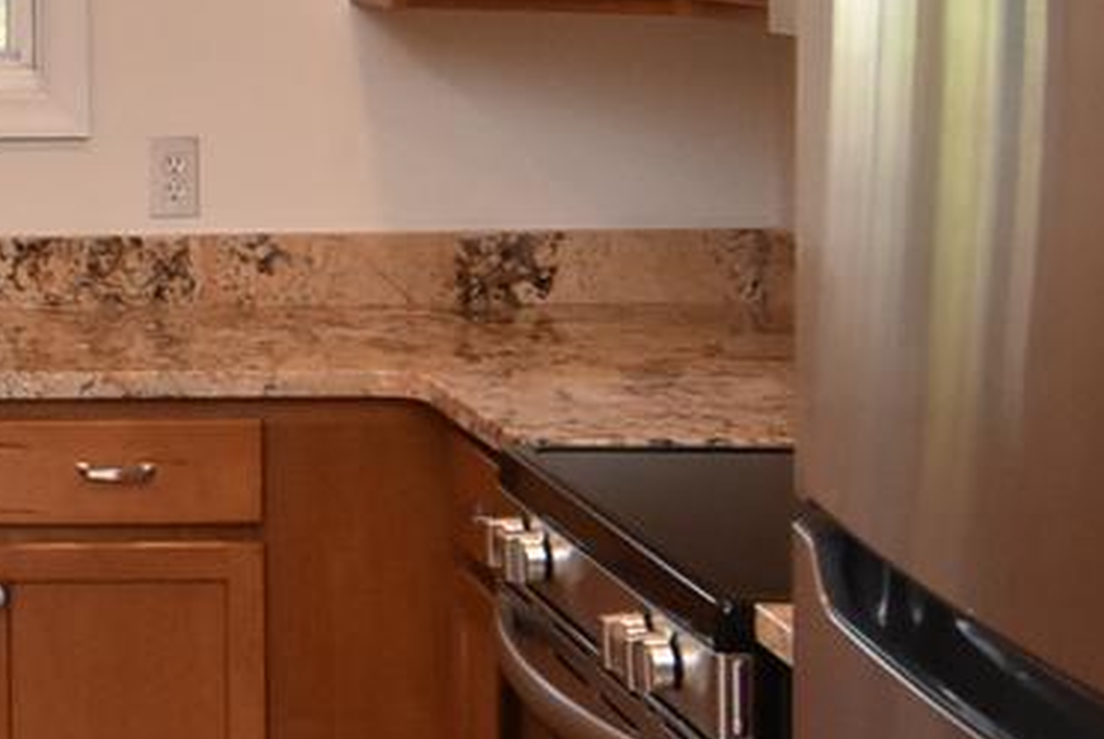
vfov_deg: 13.6
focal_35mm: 99
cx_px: -402
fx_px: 3040
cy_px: -68
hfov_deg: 18.8
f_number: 7.1
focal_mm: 12
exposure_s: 1/60
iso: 800
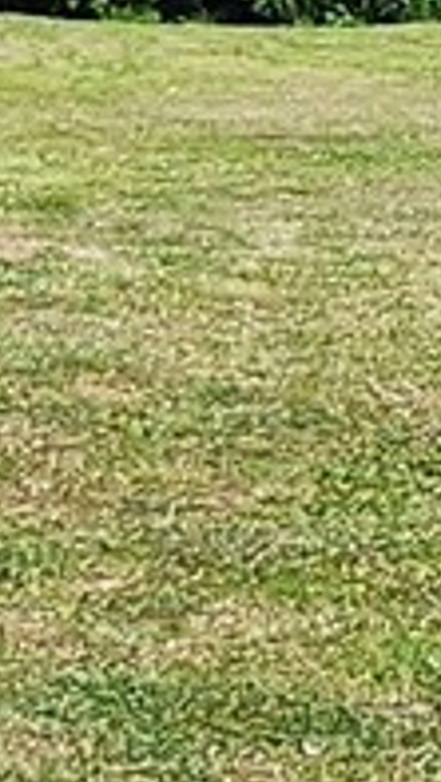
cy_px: 333
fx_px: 3052
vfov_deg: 14.6
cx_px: 1395
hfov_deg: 7.2
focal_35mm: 147
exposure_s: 1/2252
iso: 50
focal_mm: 2.2
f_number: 2.2
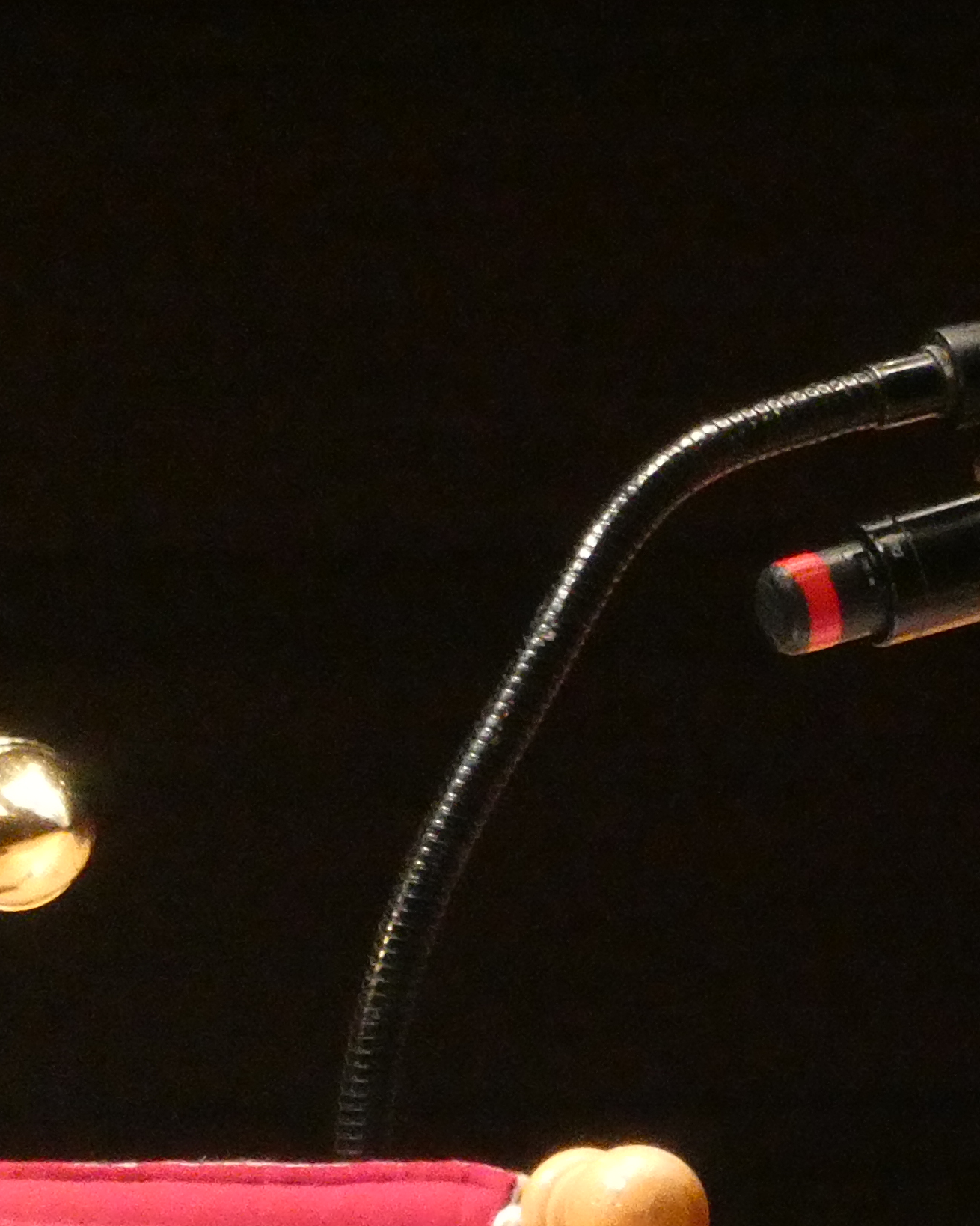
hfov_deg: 0.9
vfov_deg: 1.1
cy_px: 741
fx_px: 63640
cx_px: 1403
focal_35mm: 1755
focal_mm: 101.7
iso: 1600
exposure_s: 1/100
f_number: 6.1
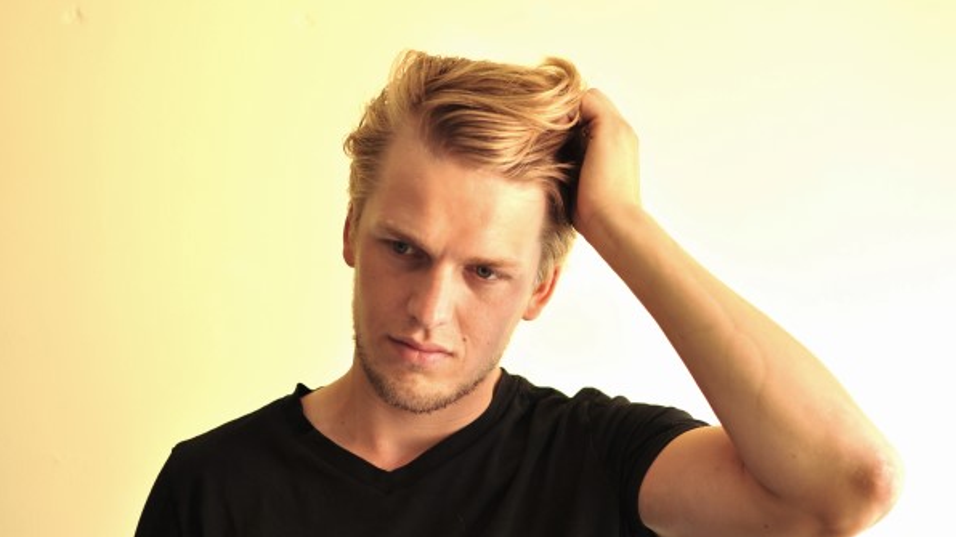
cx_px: 468
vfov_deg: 18.1
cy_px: 332
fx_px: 1689
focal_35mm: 67
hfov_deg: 31.6
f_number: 2.2
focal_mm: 35
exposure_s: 1/125
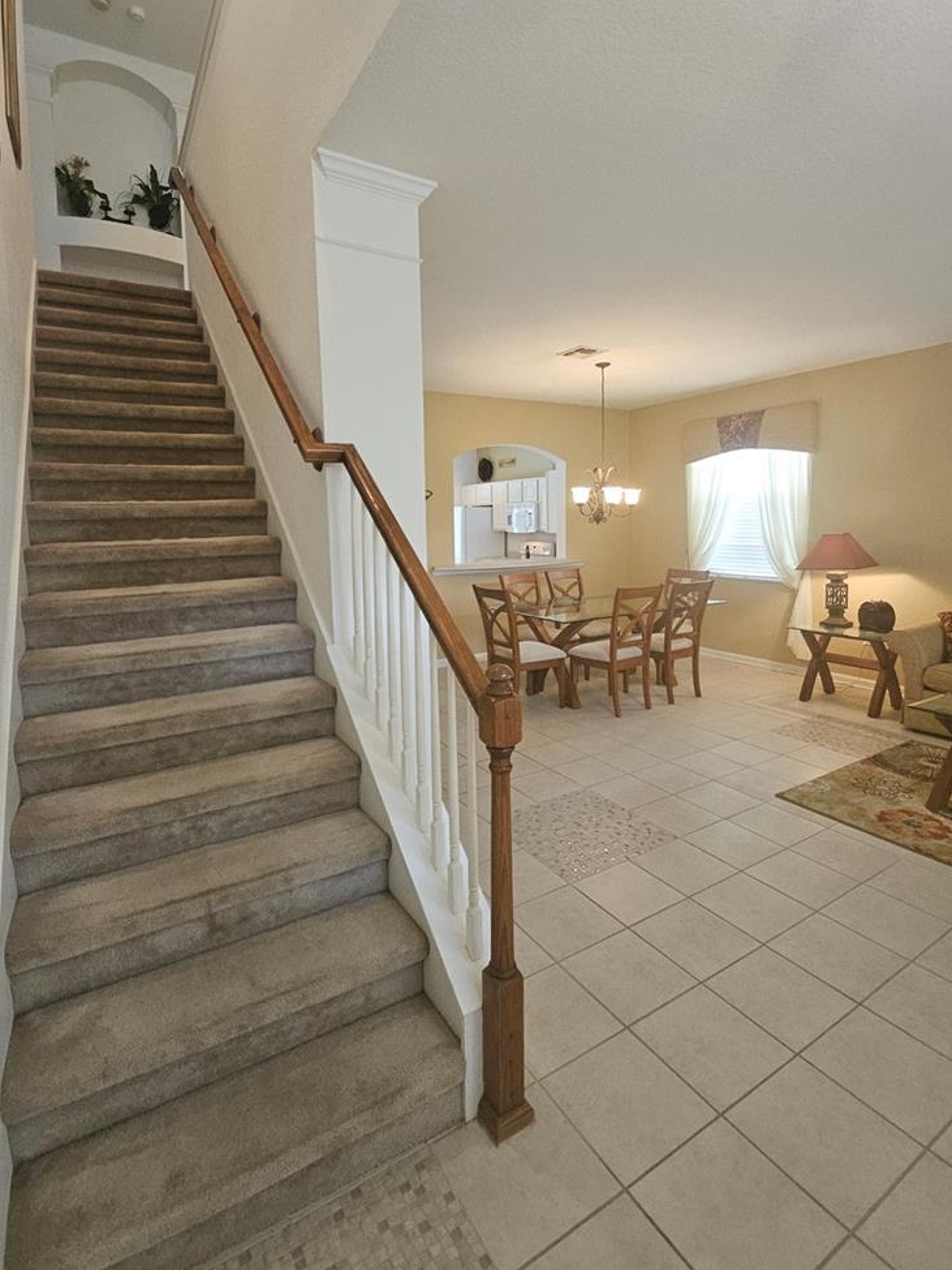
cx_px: 479
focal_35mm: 16
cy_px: 564
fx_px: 587
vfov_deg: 94.1
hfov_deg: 78.1
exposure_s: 1/60
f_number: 2.2
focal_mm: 1.7
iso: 320
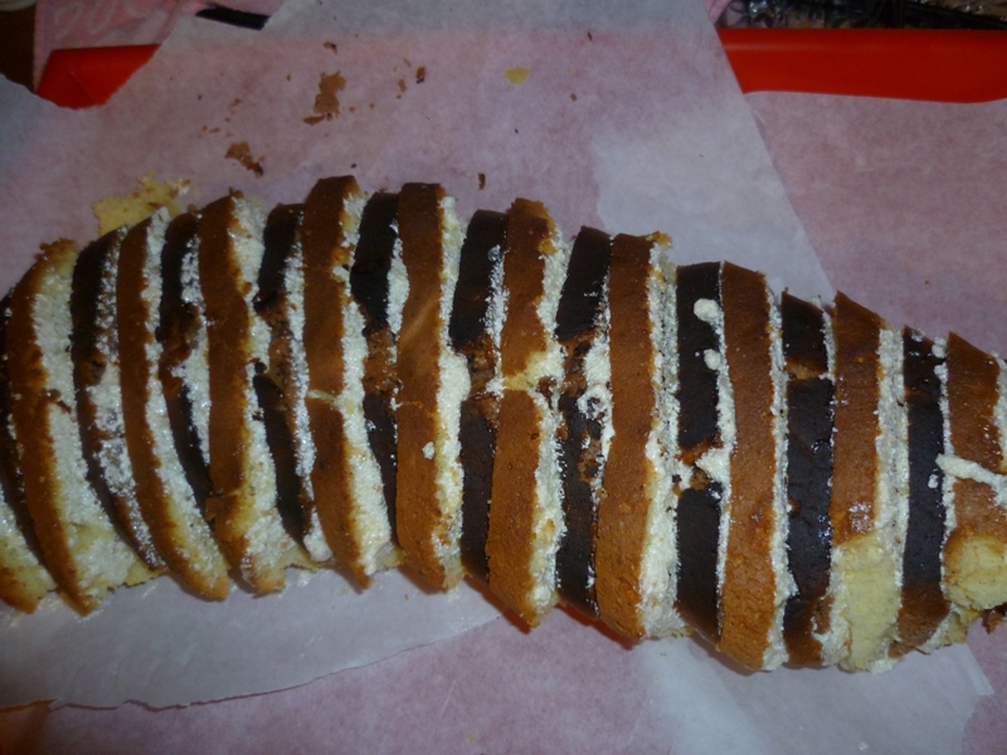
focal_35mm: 28
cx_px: 504
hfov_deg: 63.4
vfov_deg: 49.7
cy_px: 378
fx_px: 815
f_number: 2.8
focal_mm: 5
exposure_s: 1/30
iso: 125
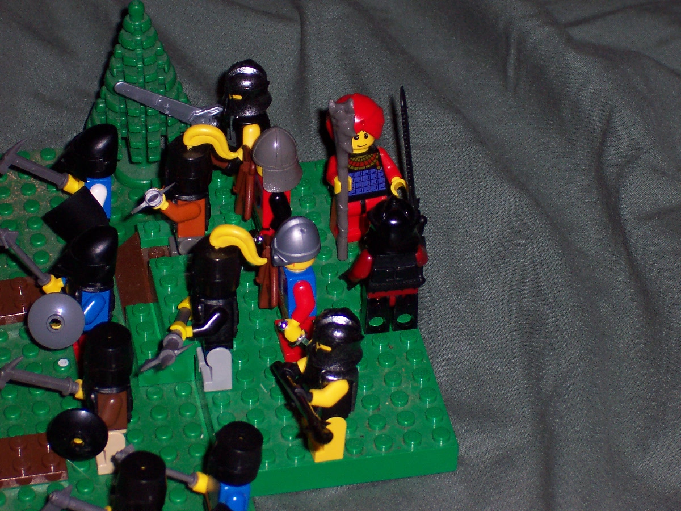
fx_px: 2833
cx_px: 340
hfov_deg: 13.7
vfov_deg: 10.3
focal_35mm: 144
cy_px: 256
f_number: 4.9
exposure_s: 1/125
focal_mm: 22.4
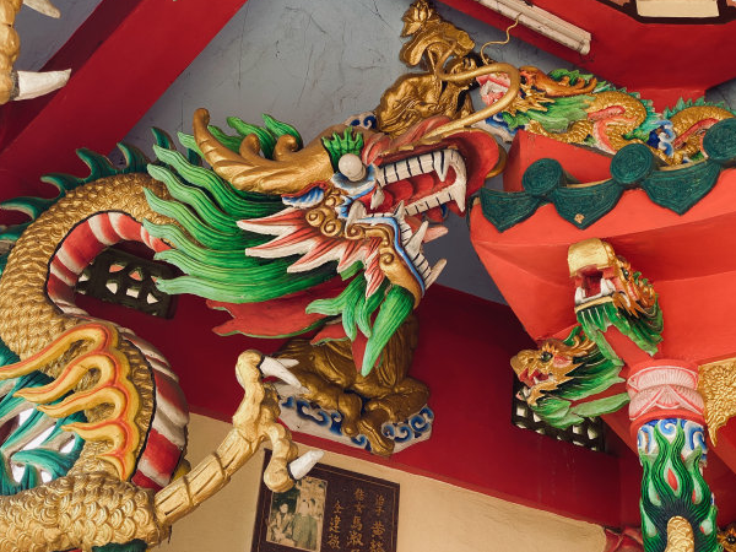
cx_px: 373
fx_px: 1127
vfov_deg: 27.5
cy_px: 273
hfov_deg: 36.2
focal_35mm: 53
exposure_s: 1/122
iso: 32
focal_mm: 6
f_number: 2
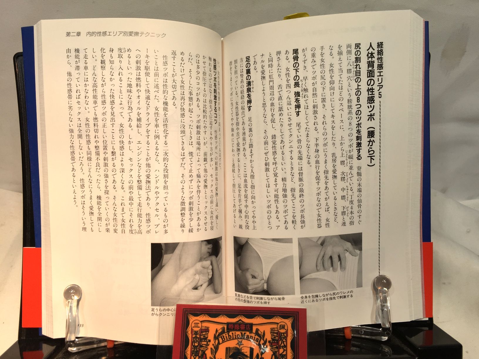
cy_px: 180
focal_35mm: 29
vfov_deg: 48.2
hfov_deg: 61.7
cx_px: 240
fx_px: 401
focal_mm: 4.15
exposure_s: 1/412
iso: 32
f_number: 2.2
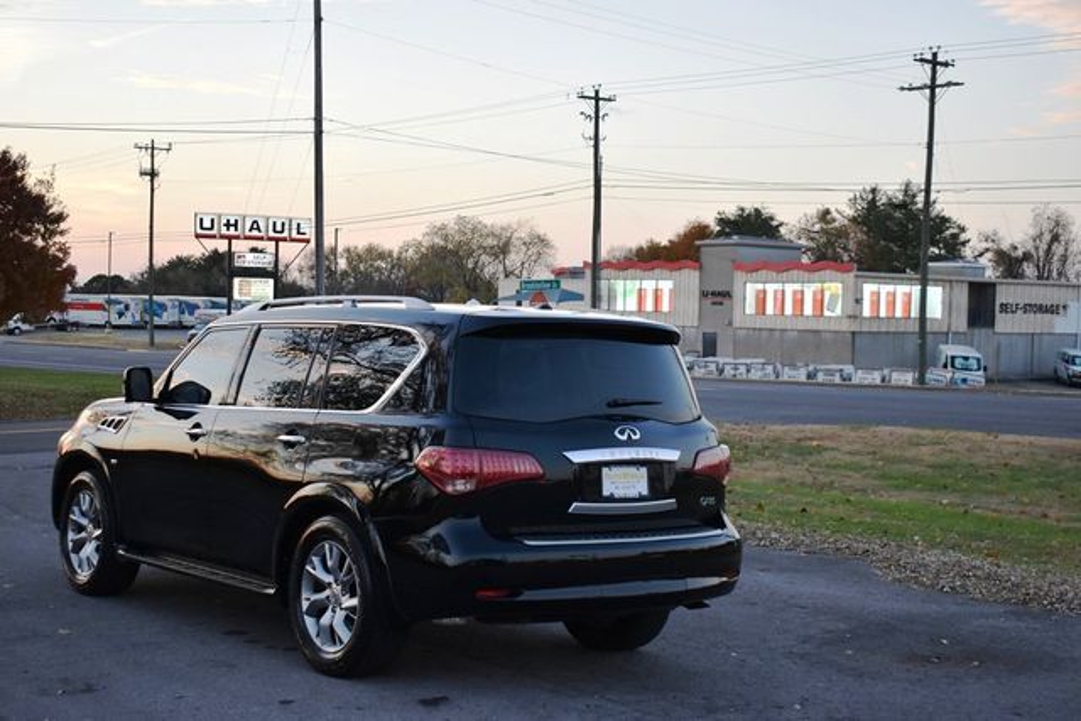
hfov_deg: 37.8
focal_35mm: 52
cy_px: 360
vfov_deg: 25.8
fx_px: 1577
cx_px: 540
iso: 800
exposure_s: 1/200
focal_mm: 35
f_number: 4.5
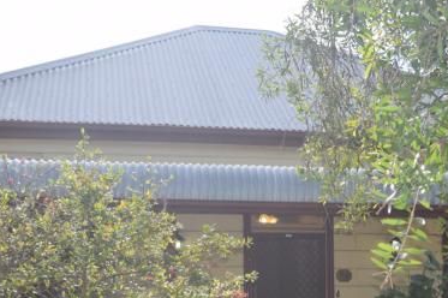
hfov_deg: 27.0
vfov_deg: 18.0
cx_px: 324
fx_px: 921
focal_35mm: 74
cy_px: 293
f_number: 6.3
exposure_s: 1/160
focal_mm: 23
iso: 100
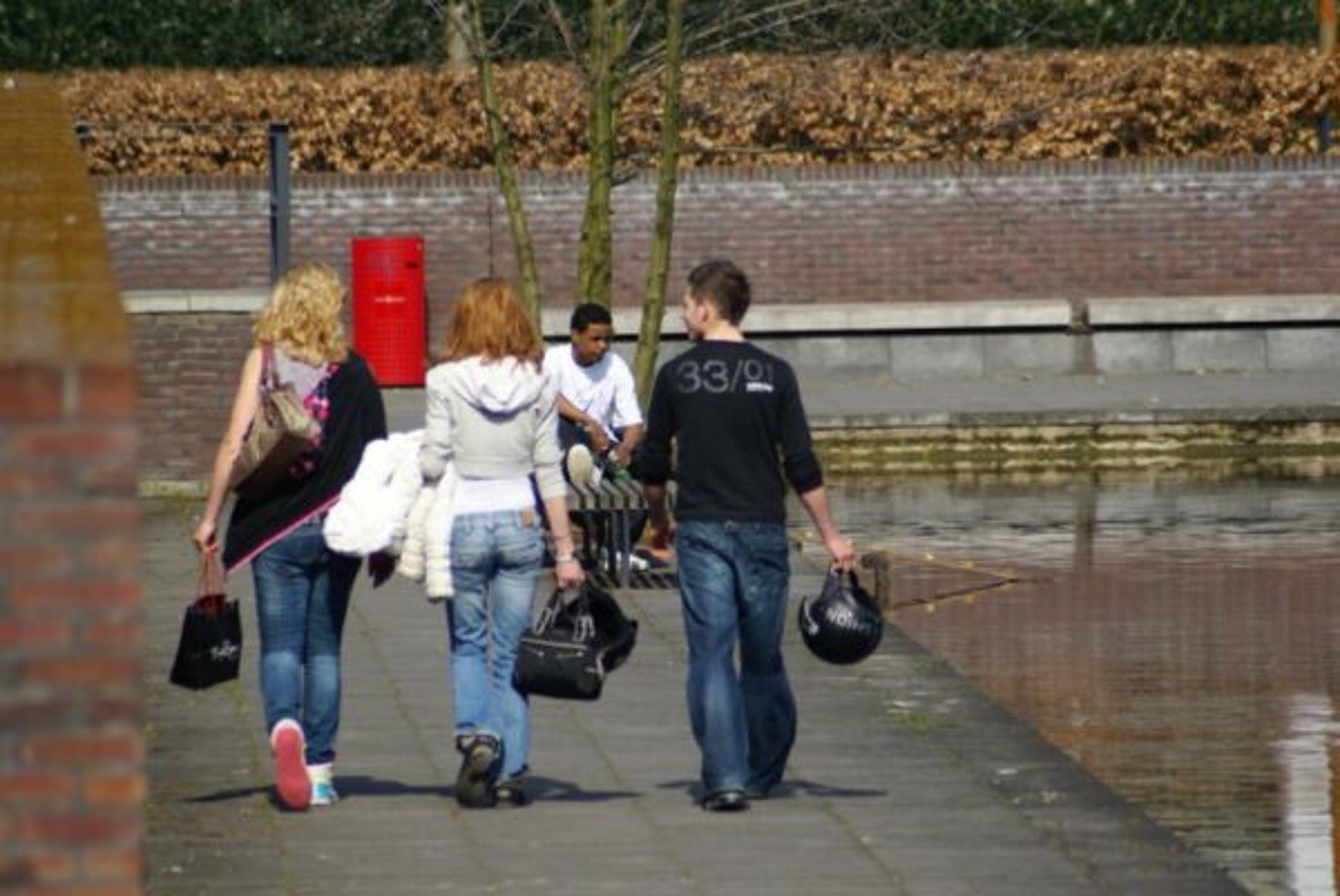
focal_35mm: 450
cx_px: 670
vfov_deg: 3.1
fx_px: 16762
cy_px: 448
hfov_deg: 4.6
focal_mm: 300
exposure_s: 1/500
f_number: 7.1
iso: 100
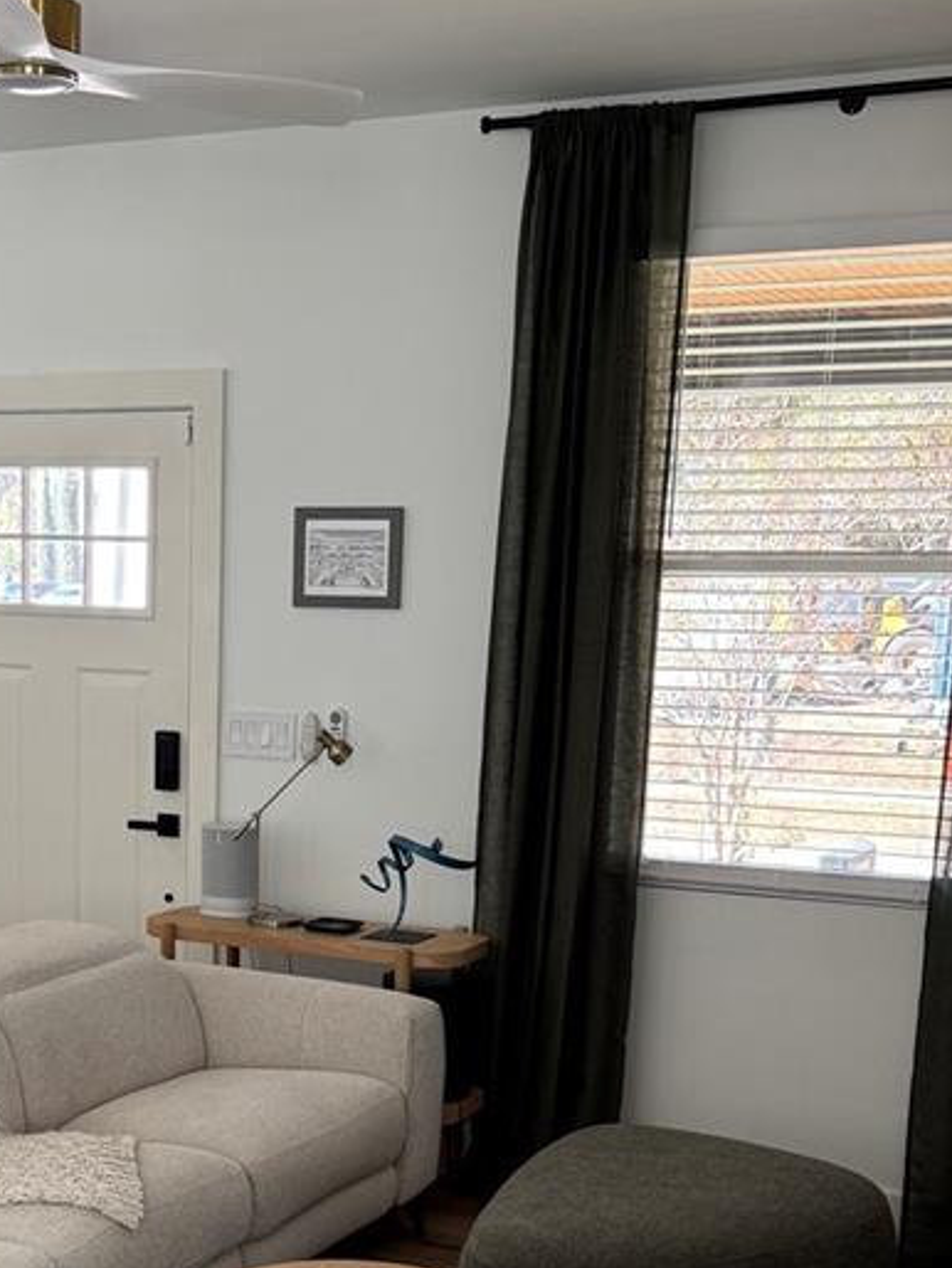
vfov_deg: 33.5
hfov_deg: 25.8
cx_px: 247
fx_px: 2052
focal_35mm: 56
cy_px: 979
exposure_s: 1/121
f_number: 1.78
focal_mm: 6.76
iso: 100
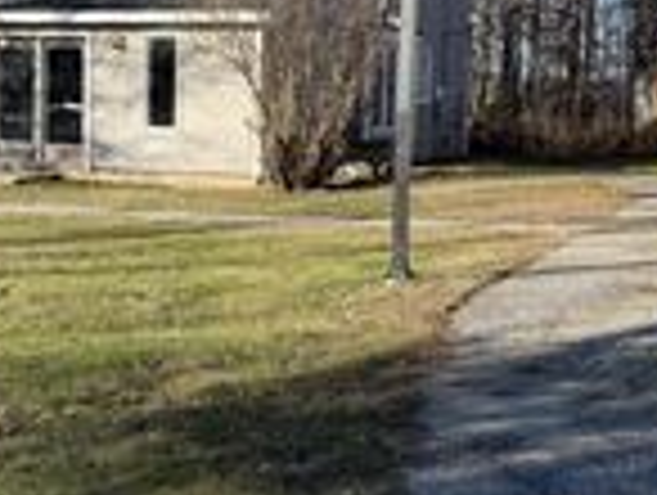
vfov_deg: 17.9
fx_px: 1559
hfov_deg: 23.8
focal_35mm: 82
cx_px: 338
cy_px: 124
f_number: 1.78
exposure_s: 1/3021
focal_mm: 6.76
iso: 100
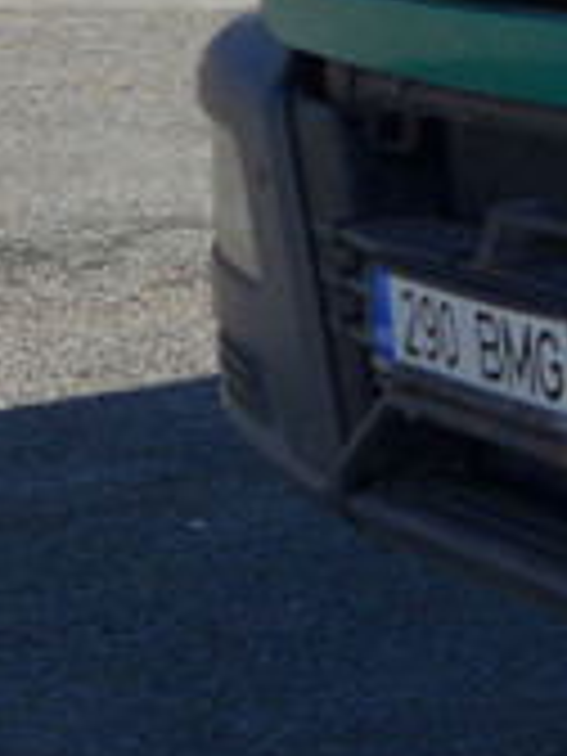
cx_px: 1764
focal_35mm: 130
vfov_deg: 14.6
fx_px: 2839
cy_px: -187
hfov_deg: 9.0
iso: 80
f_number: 1.8
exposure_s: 1/2000
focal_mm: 4.7
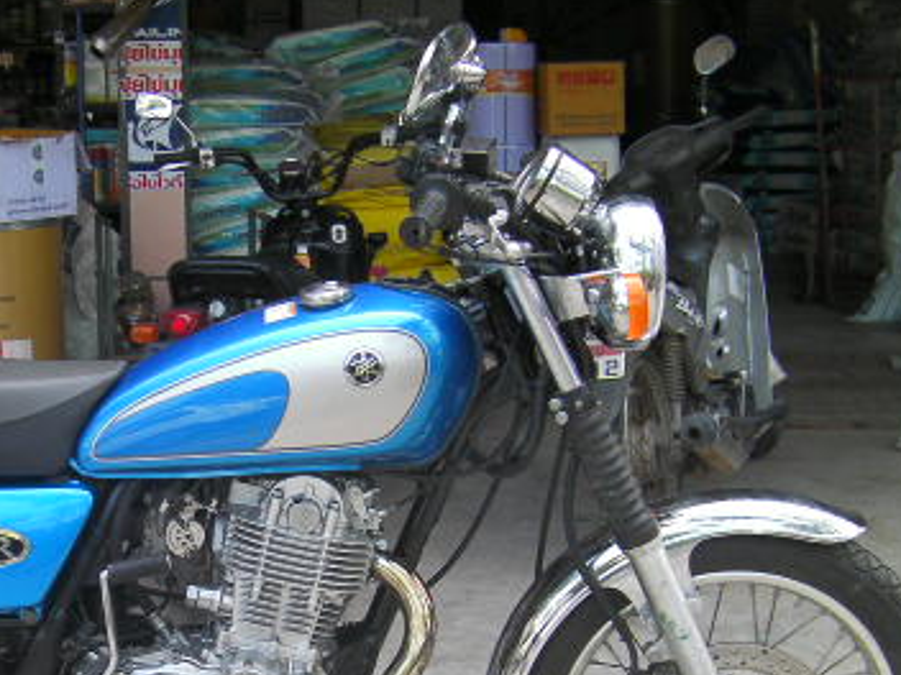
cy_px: 519
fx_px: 1796
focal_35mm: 69
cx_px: 200
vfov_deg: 21.1
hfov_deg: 27.7
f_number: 3.5
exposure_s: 1/62.3
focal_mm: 6.8
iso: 50
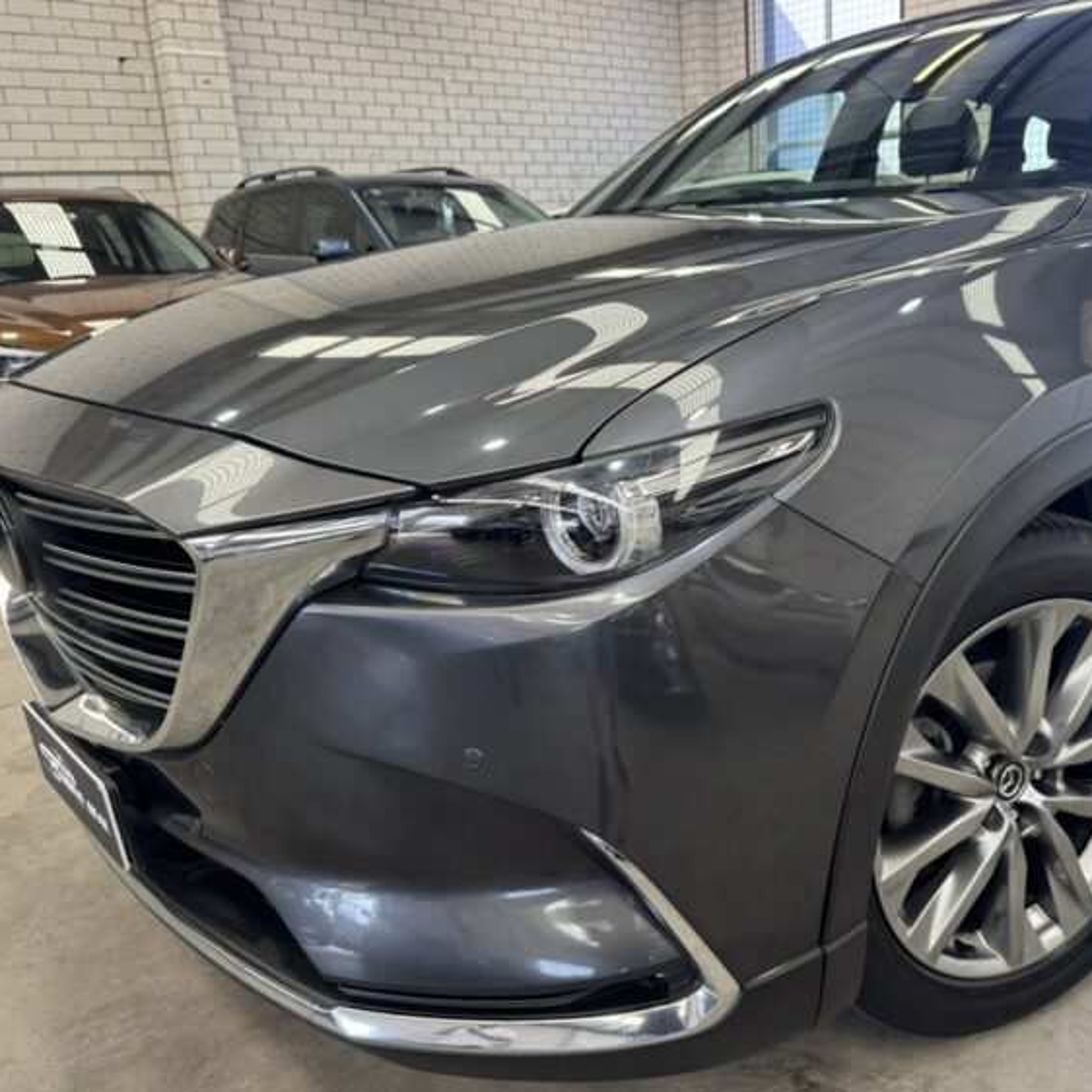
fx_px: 1035
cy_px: 544
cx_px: 680
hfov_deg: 55.0
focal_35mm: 29
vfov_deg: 55.6
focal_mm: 6.76
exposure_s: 1/100
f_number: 1.78
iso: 80
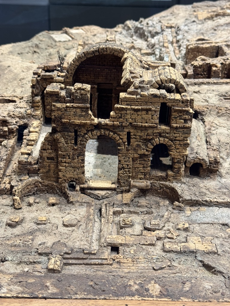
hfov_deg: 30.3
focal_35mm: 48
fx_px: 425
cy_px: 153
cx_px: 115
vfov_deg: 39.7
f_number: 1.78
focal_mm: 6.76
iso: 200
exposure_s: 1/46
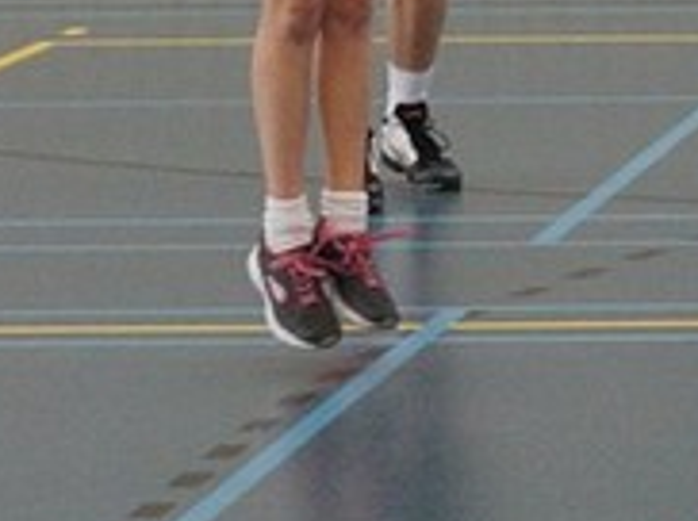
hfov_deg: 7.8
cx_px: 1384
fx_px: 4914
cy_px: -697
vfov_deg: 5.9
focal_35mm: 244
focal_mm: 30
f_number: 3.2
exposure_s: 1/200
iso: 800
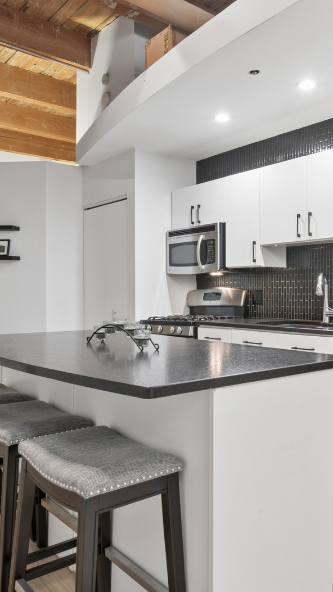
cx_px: 235
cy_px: 290
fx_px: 455
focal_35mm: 29
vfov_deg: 66.1
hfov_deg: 39.4
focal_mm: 12
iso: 200
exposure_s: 1/2
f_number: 8
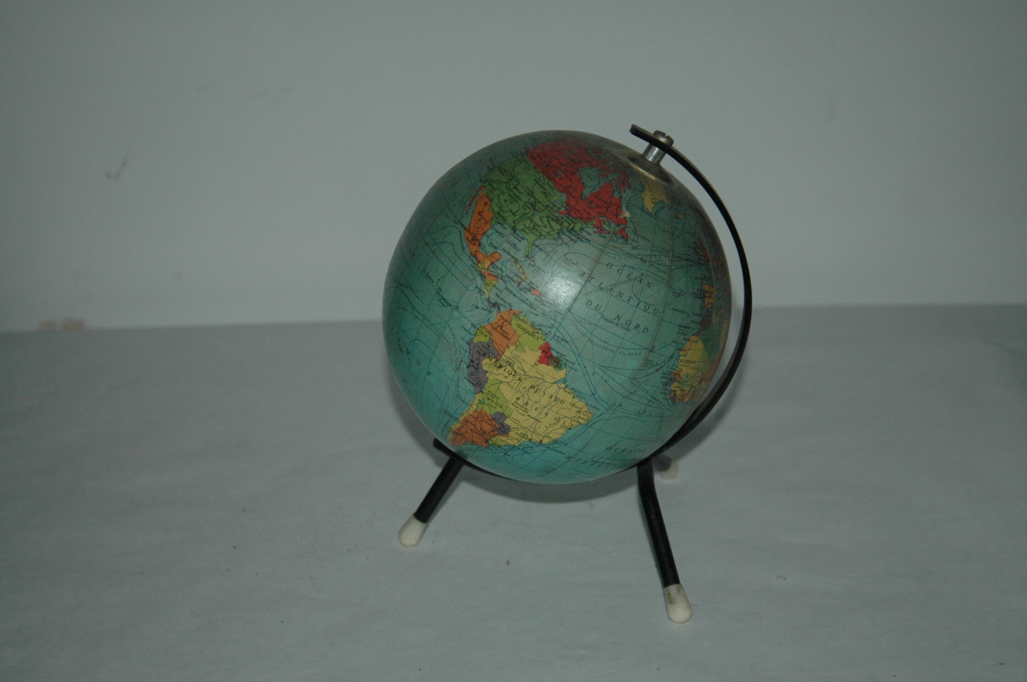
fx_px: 1496
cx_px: 514
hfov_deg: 37.9
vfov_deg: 25.7
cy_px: 341
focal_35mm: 52
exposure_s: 1/60
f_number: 3.8
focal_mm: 35
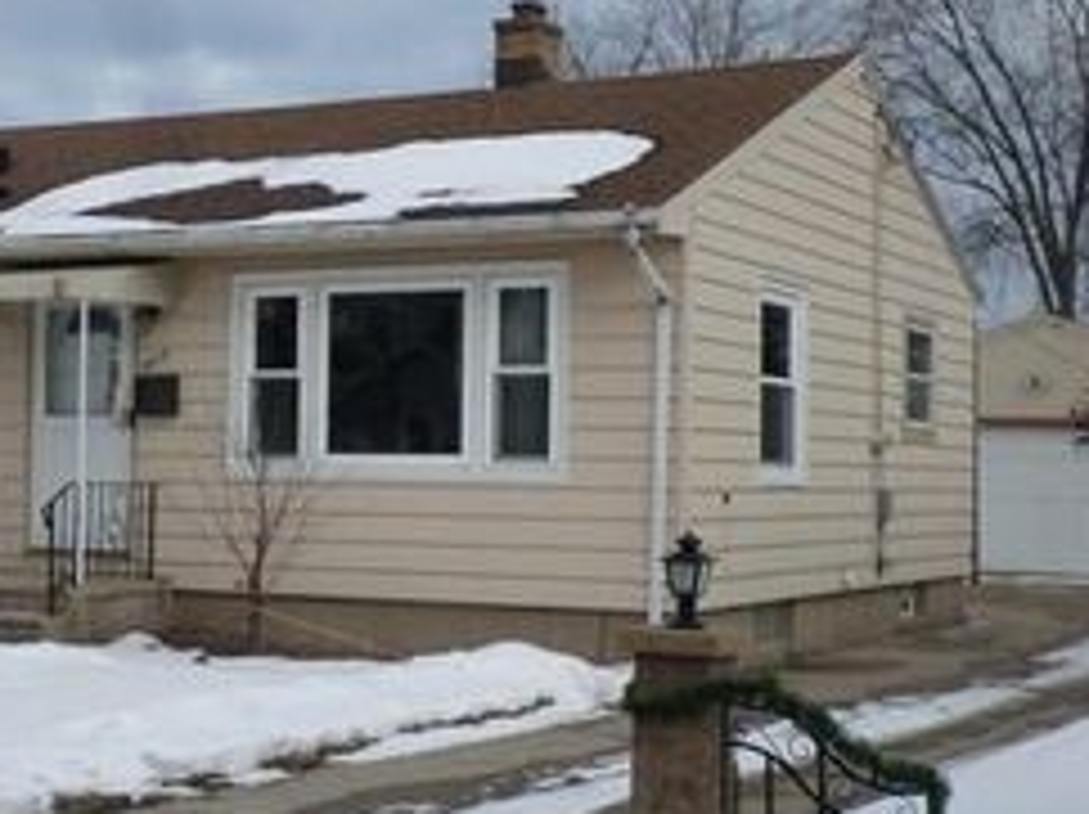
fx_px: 1949
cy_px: 452
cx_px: 423
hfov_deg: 31.1
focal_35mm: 62
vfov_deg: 23.6
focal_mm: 5.5
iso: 80
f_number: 2.7
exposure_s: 1/1500
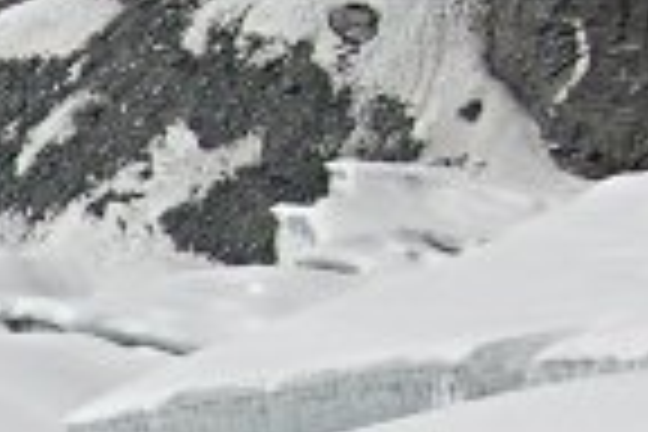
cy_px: 729
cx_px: -945
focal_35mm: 241
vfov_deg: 5.6
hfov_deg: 7.9
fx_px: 4338
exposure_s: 1/640
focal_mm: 32
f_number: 11
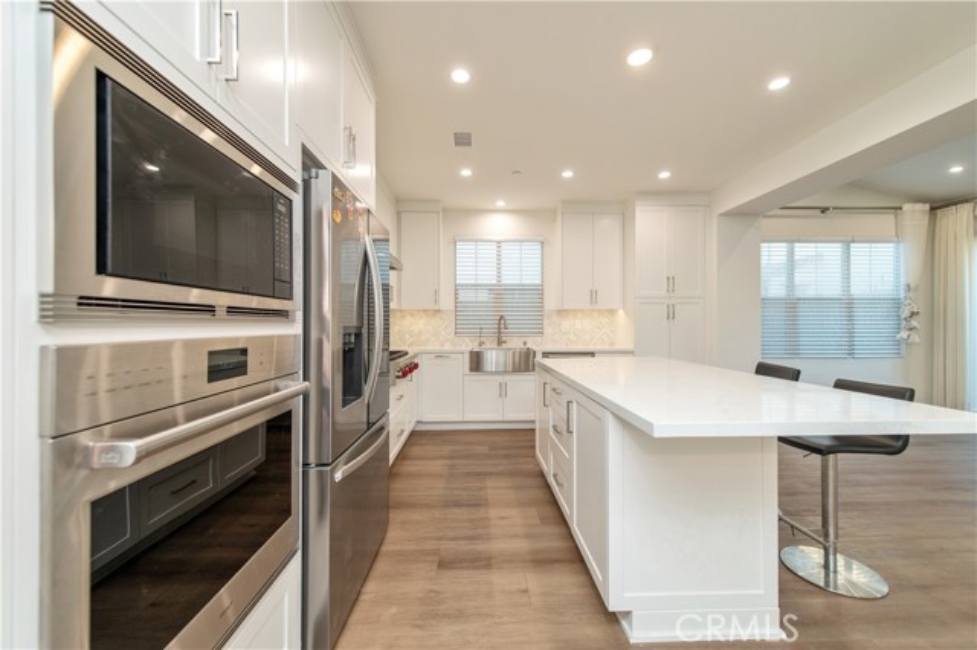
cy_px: 325
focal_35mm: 14
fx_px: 380
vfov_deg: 81.1
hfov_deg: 104.3
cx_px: 488
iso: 400
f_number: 4
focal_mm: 14
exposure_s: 1/60
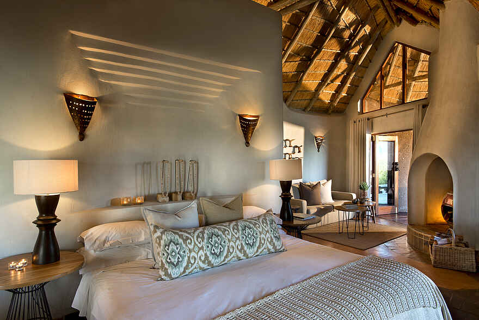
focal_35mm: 25
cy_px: 160
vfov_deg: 51.4
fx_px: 333
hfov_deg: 71.5
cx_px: 240
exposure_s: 1.5
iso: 200
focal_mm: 25
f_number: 9.5
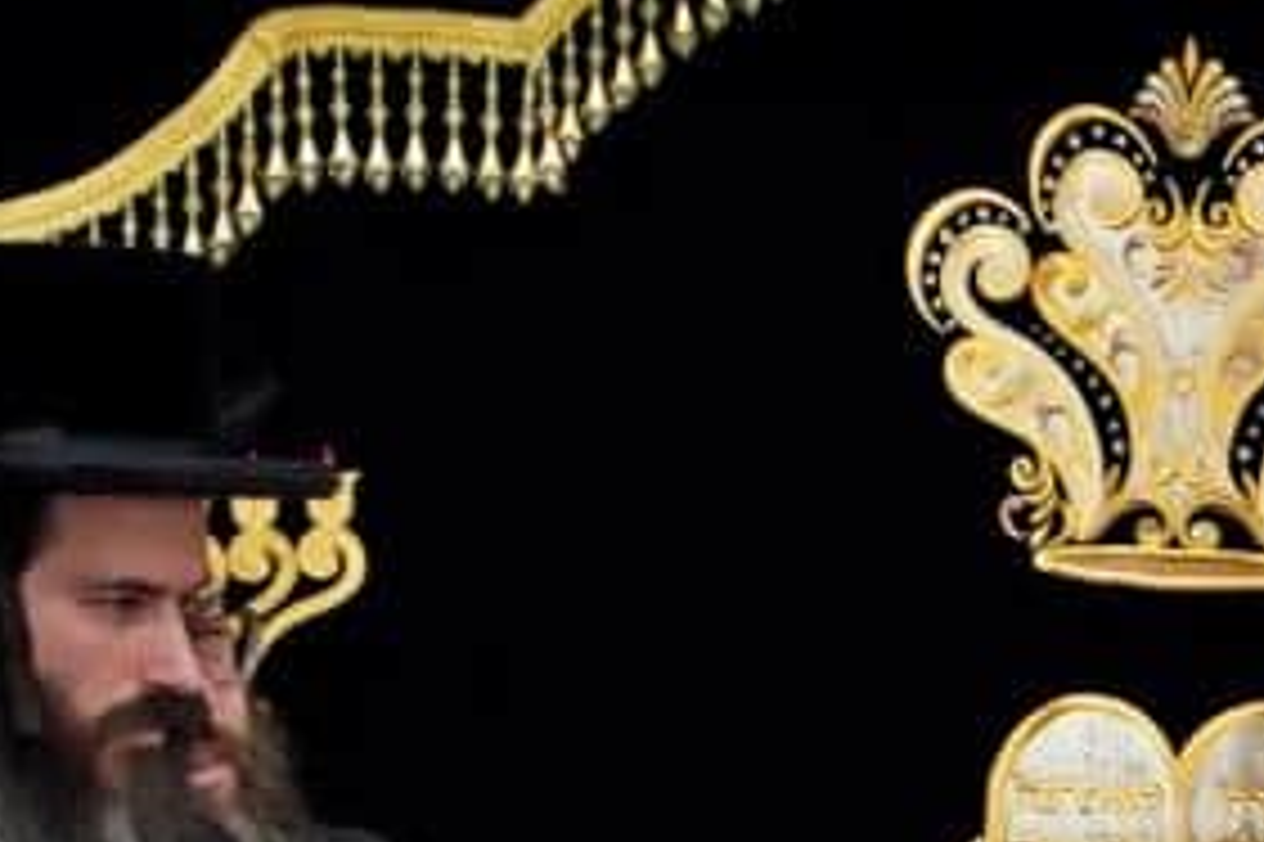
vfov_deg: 2.3
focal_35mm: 605
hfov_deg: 3.4
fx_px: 21229
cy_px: 1461
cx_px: 2056
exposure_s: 1/400
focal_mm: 166
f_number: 6.3
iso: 12800
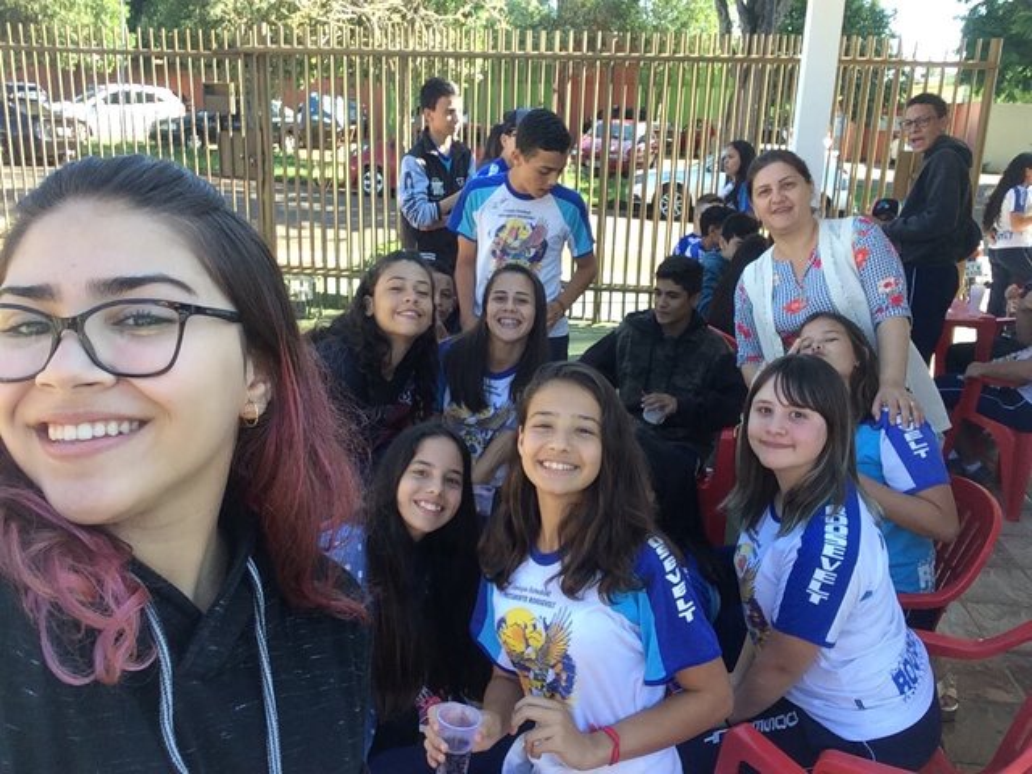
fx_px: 924
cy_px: 387
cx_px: 516
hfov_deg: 58.4
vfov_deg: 45.4
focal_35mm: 31
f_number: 2.4
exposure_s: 1/200
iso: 50
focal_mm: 2.15
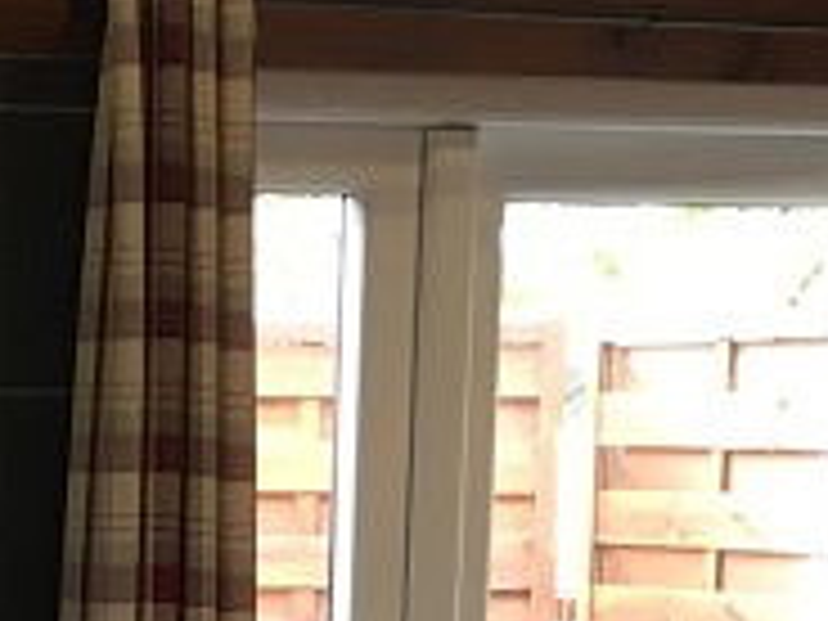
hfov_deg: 10.4
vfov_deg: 7.2
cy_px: 1652
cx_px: -54
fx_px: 4521
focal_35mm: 189
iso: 64
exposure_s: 1/33
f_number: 2.2
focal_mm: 4.15
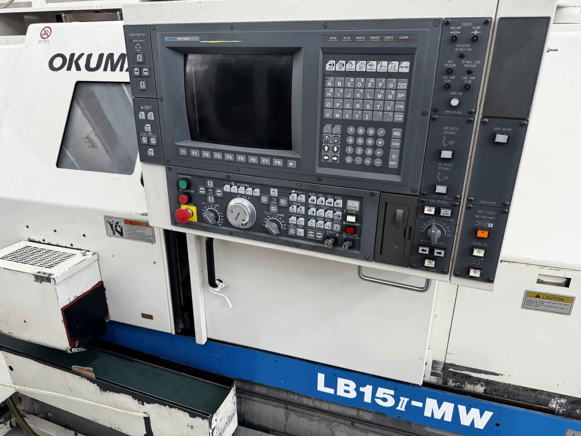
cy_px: 218
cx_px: 290
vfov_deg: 56.8
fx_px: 403
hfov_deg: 71.6
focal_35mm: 24
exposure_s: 1/100
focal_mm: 6.76
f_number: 1.78
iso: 100
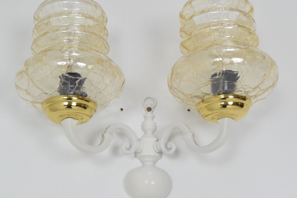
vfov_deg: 18.7
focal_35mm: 73
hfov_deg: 27.7
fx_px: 603
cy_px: 111
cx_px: 153
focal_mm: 38
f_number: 7.1
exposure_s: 1/200
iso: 1600
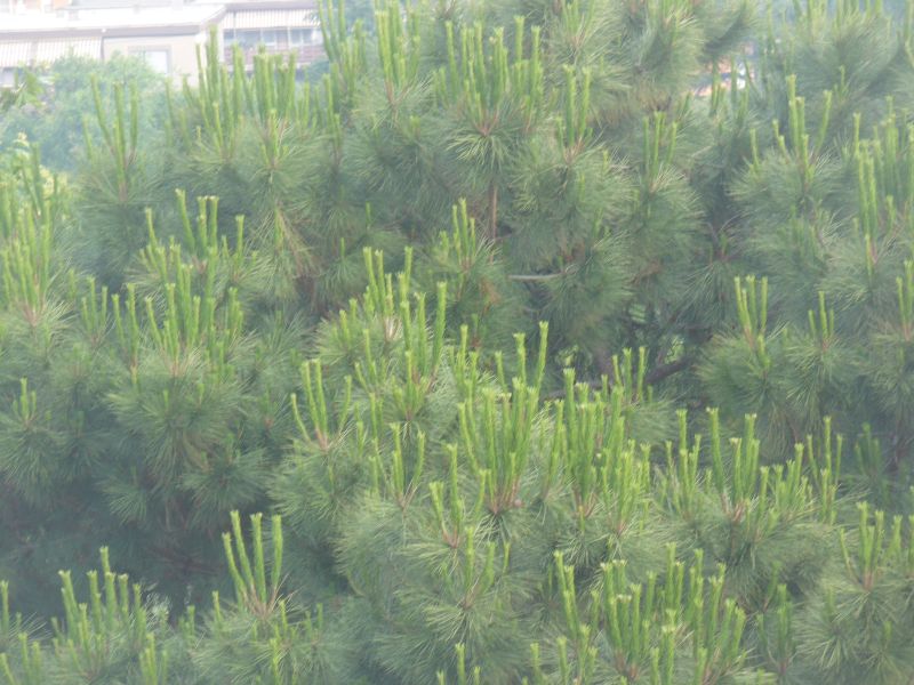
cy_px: 342
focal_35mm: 222
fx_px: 5862
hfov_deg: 8.9
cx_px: 457
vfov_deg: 6.7
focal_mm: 36.6
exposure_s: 1/50
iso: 100
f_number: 4.5
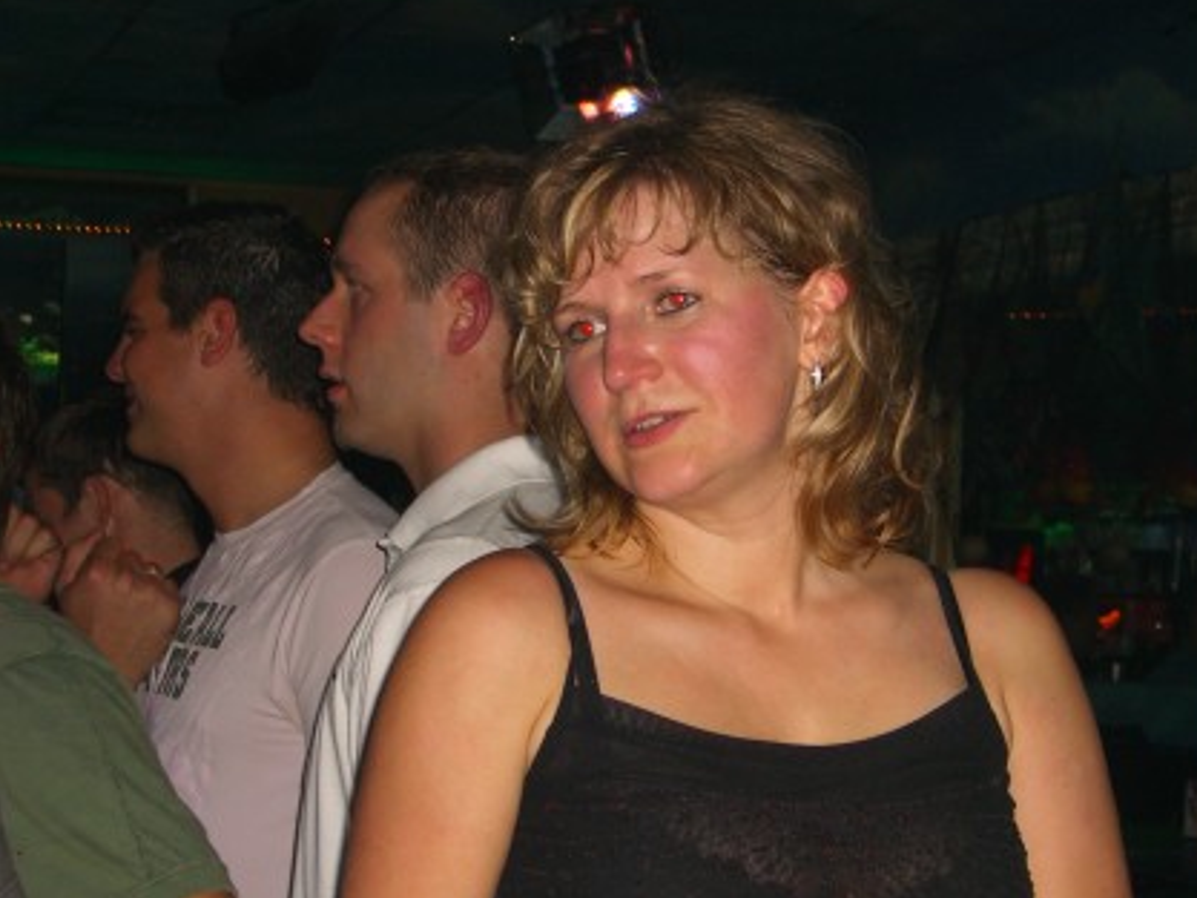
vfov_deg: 18.0
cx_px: 626
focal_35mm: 82
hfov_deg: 23.8
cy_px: 539
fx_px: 2836
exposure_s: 1/60
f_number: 3.6
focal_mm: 11.8
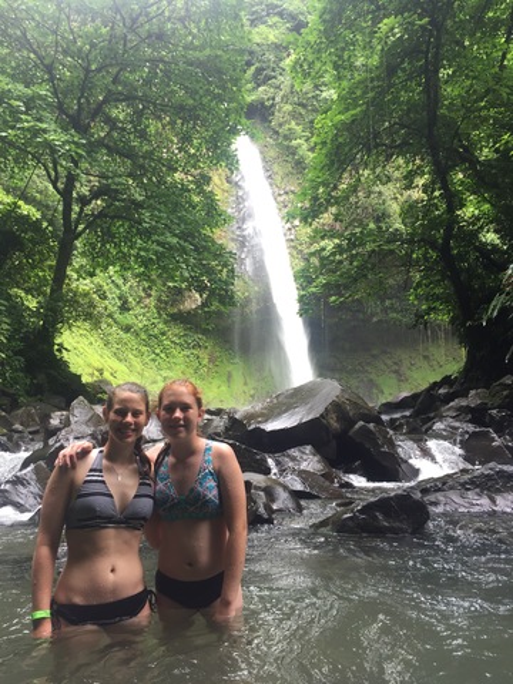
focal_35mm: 29
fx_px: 573
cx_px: 256
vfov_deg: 61.7
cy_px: 342
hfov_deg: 48.2
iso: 40
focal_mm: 4.15
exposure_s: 1/120
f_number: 2.2
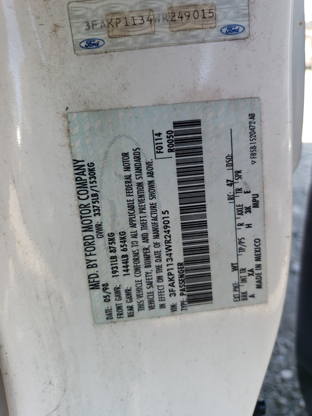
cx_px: 158
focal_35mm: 27
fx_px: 324
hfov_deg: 51.4
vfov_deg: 65.3
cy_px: 203
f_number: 1.5
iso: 50
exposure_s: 1/213
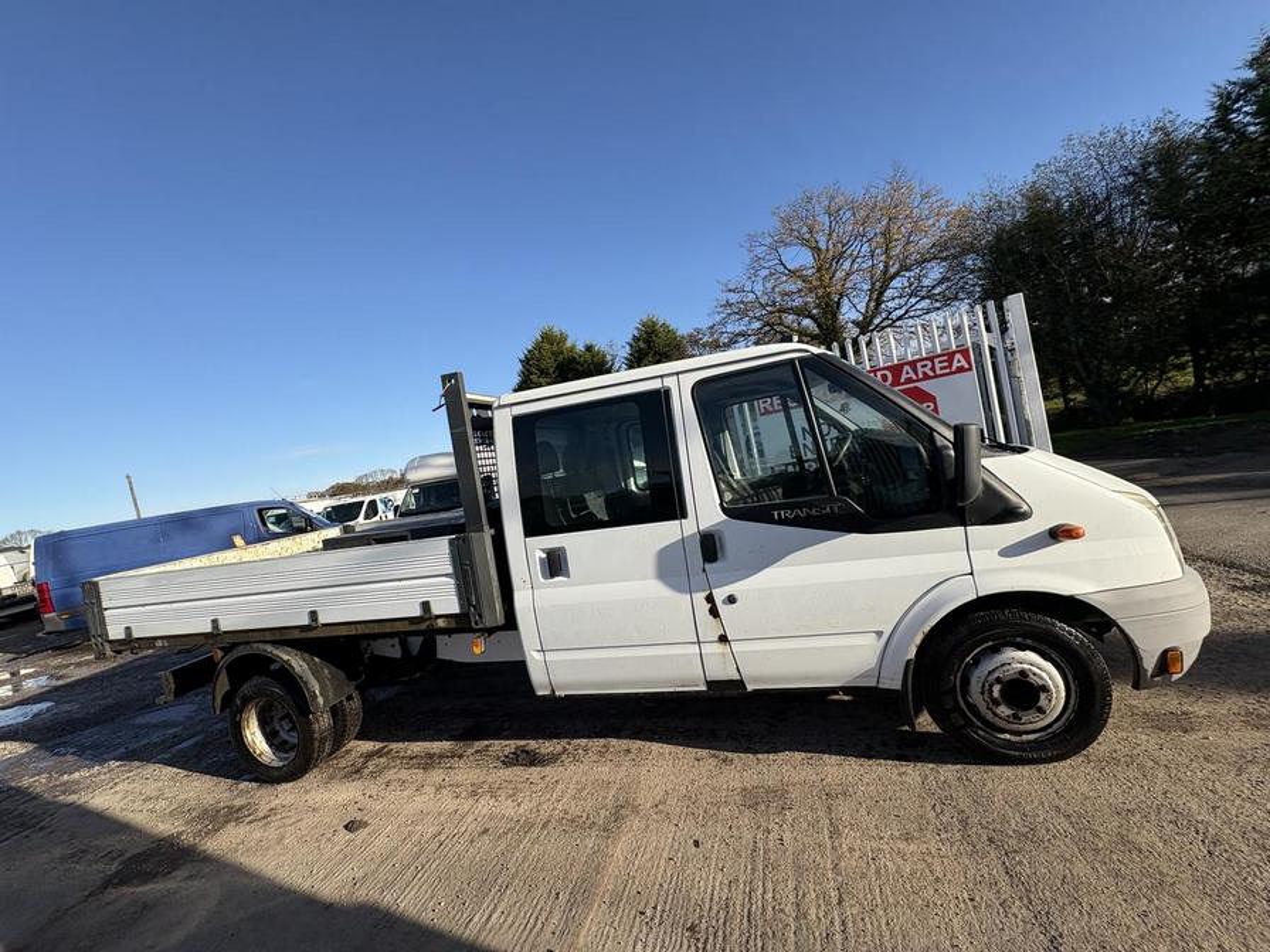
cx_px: 635
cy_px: 476
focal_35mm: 14
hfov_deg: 102.1
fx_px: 514
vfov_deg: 85.7
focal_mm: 2.22
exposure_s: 1/1395
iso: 50
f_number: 2.2
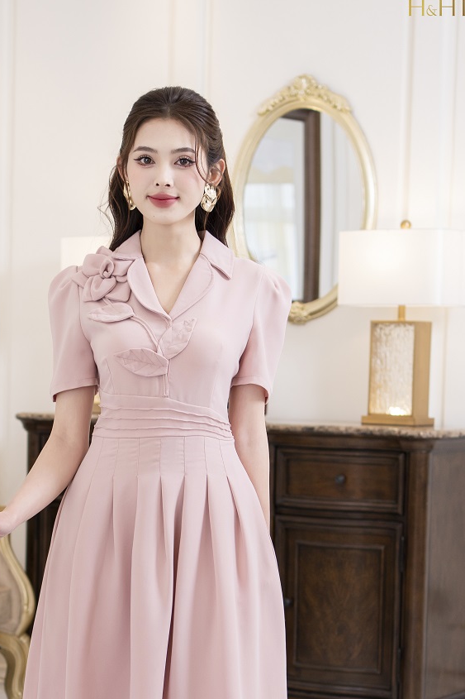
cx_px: 154
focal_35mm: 96
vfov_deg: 21.0
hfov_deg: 14.2
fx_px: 1861
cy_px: 550
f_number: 2.8
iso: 125
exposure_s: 1/125
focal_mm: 35
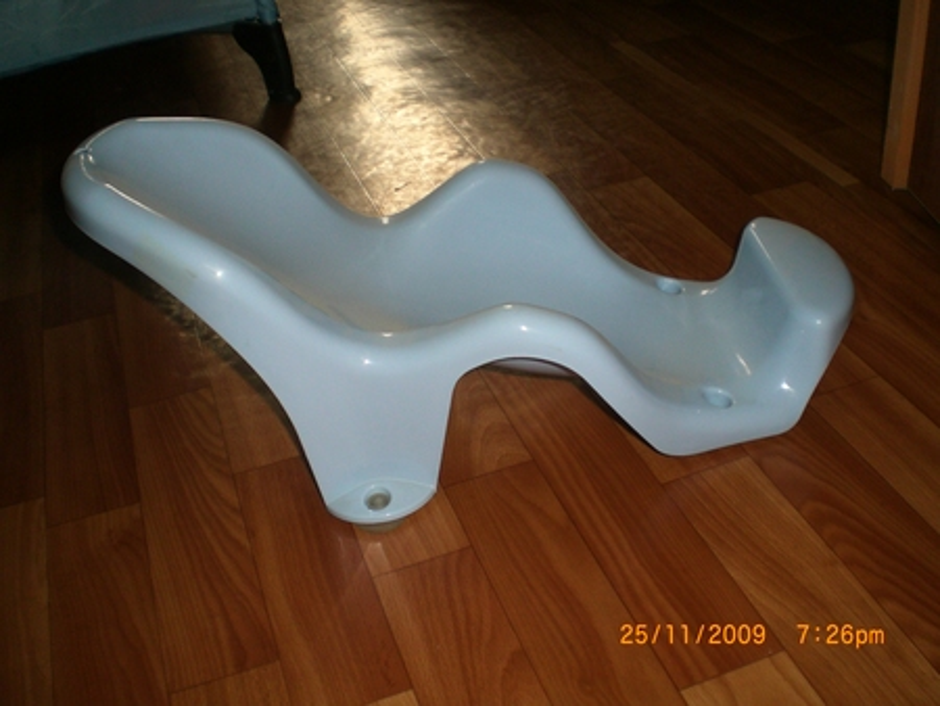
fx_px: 1032
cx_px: 470
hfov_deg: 49.0
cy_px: 353
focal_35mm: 38
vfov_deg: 37.8
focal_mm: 6.3
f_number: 3.1
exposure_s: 1/60
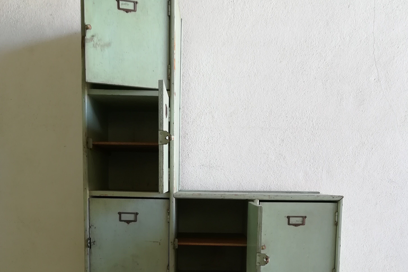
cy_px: 230
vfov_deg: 34.5
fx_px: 419
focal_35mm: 37
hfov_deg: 51.9
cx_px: 209
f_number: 2.2
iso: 100
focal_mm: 3.83
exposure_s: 1/50
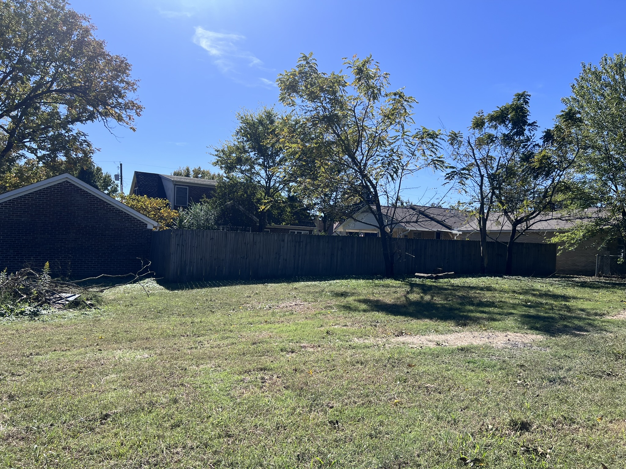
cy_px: 234
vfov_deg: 53.1
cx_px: 313
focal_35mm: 26
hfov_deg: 67.3
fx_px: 470
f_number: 1.5
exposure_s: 1/3968
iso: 50
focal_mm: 5.7
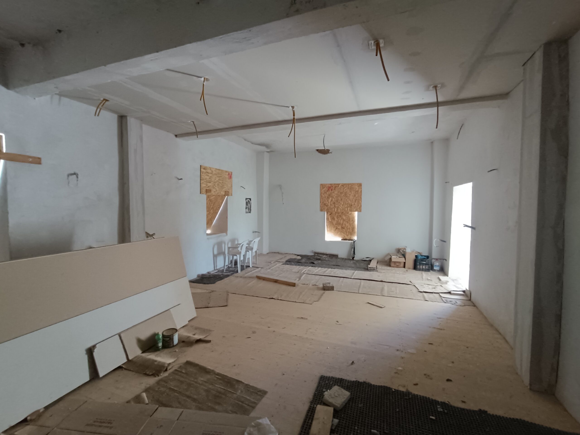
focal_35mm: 16
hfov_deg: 94.5
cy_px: 218
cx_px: 290
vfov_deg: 78.1
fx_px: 268
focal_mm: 1.66
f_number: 2.2
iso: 482
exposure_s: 1/50
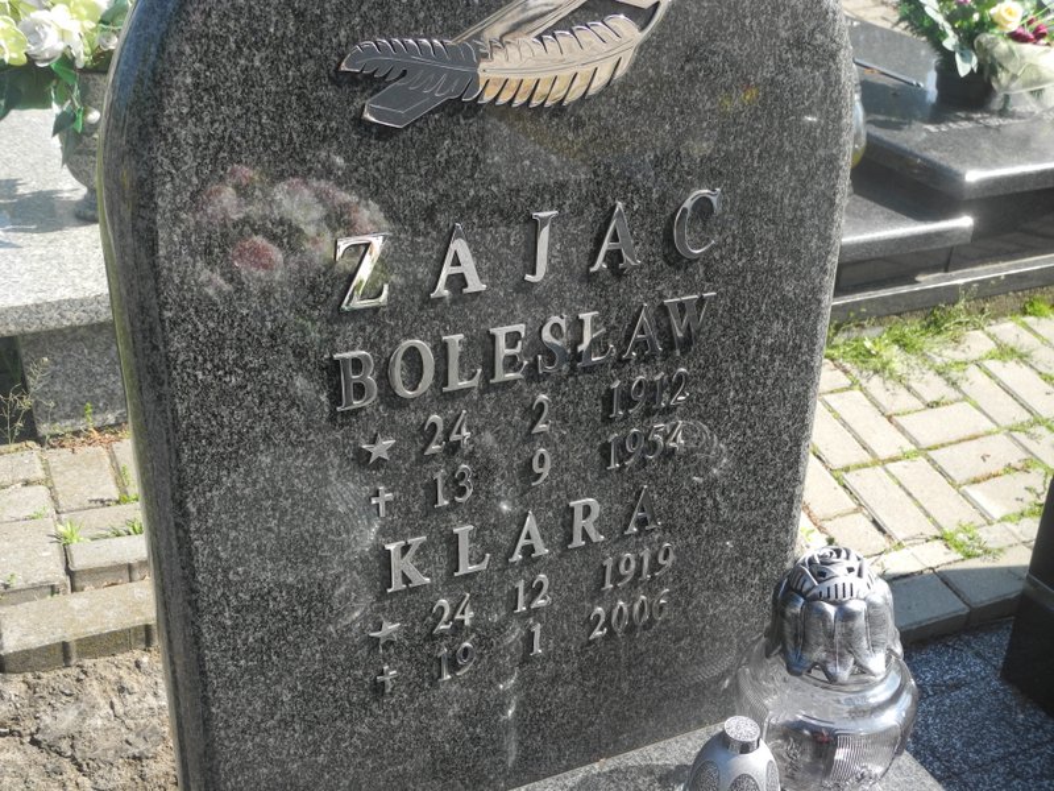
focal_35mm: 41
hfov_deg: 45.8
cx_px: 527
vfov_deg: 35.1
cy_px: 396
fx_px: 1248
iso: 100
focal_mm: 8.8
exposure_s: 1/400
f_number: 3.2
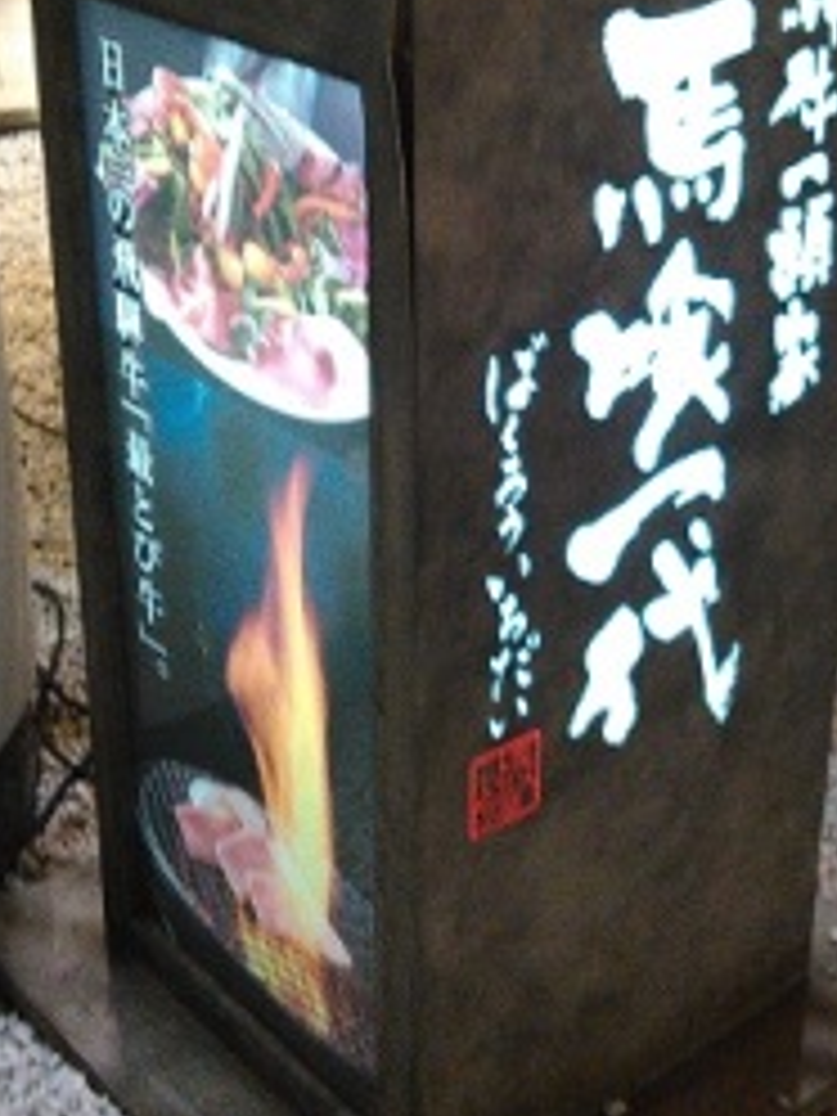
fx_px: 1870
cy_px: 360
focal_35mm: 58
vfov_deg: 32.9
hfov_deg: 25.2
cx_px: 477
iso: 1280
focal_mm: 4
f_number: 2.4
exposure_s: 1/15.1
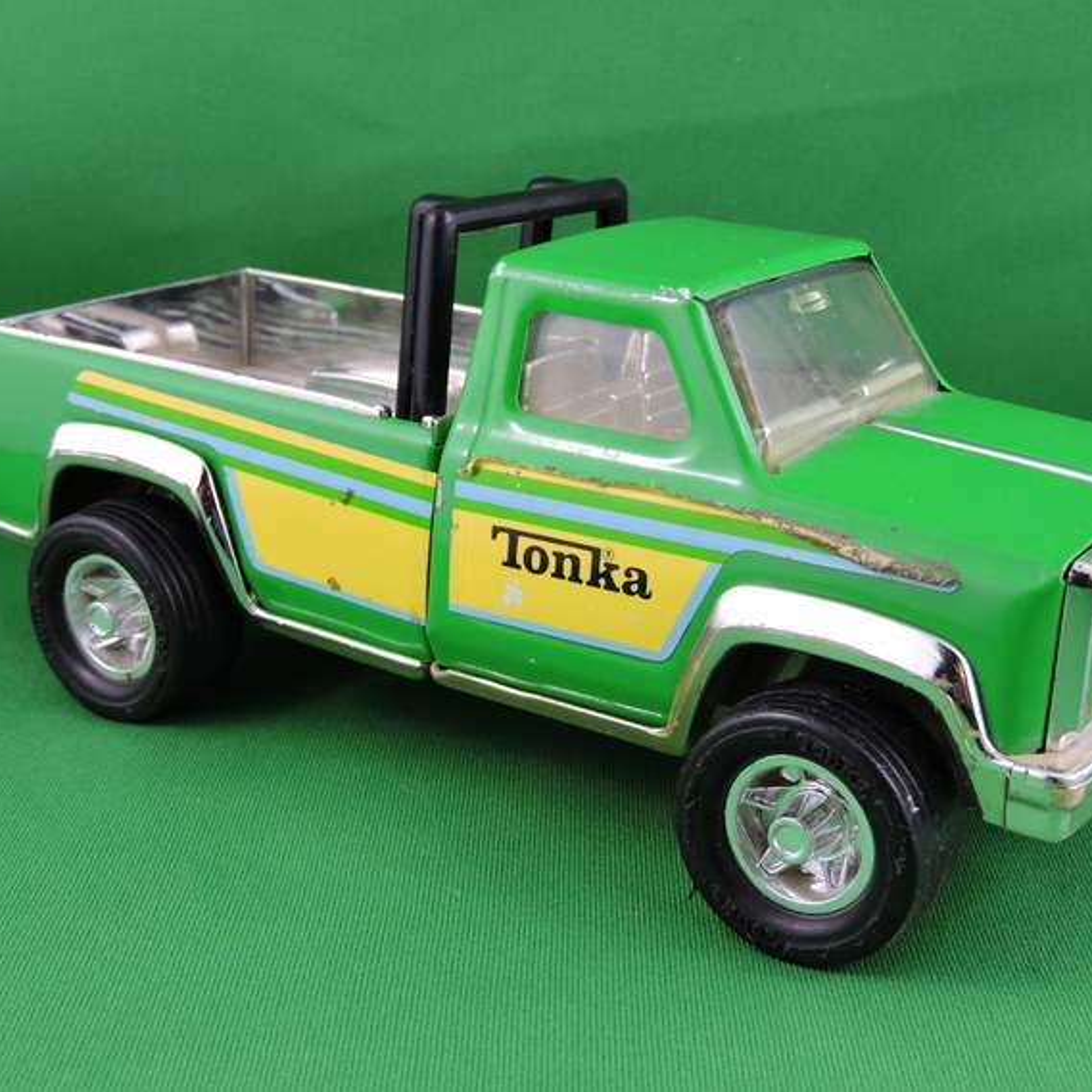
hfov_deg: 31.6
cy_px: 537
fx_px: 1927
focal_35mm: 54
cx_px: 588
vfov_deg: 31.6
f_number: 4
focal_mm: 8.1
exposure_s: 1/30
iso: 125
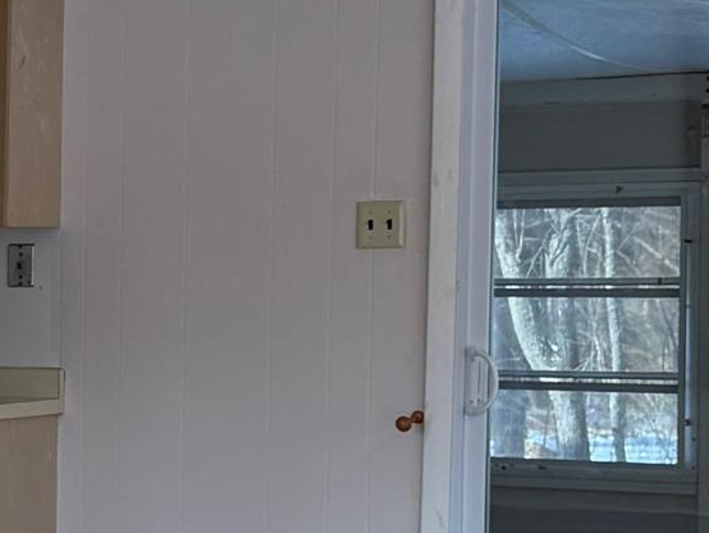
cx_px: -456
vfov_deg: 11.1
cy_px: 401
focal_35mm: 133
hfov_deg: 13.6
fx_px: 2725
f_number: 1.78
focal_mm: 6.76
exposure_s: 1/181
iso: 64
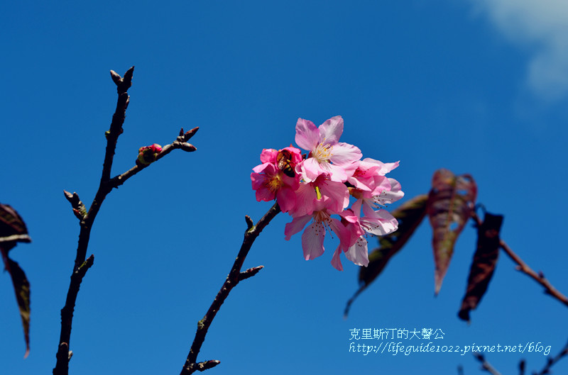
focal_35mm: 82
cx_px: 284
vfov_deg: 16.5
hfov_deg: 24.7
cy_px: 188
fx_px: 1298
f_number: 13
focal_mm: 55
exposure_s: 1/200
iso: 100
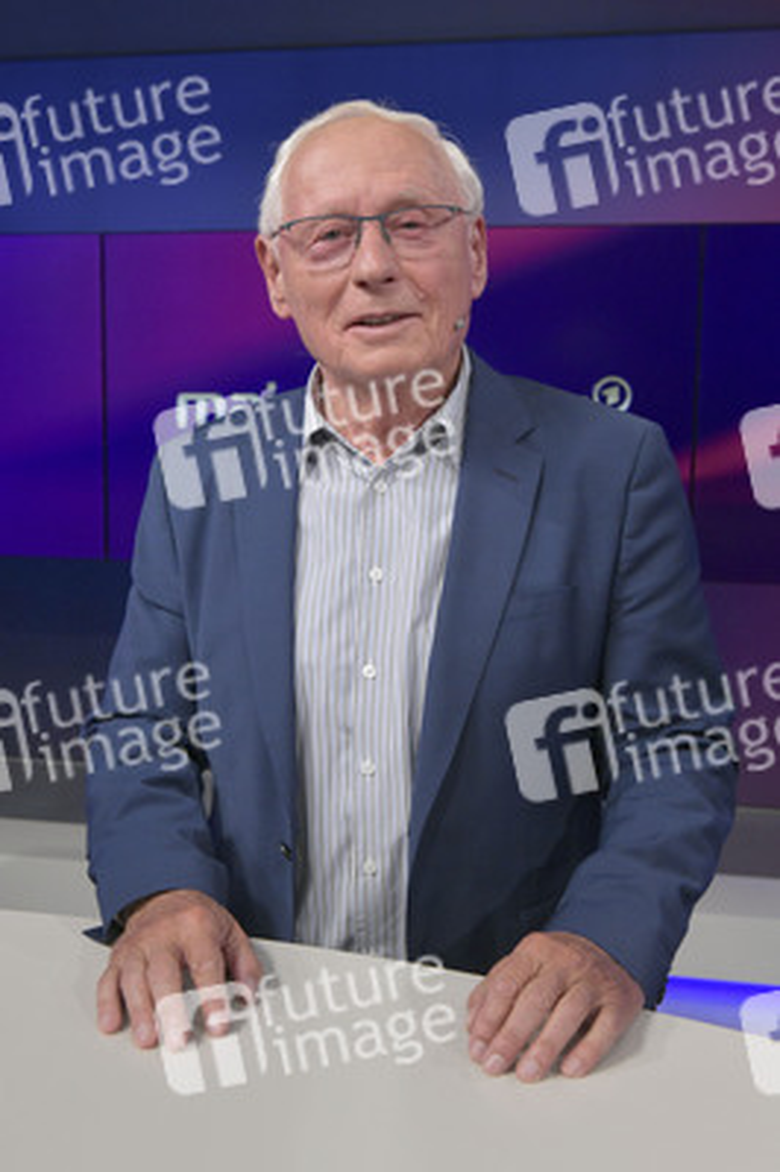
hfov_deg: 35.0
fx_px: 1237
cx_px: 390
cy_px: 586
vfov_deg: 50.7
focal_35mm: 38
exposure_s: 1/200
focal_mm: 38
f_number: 7.1
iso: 2000
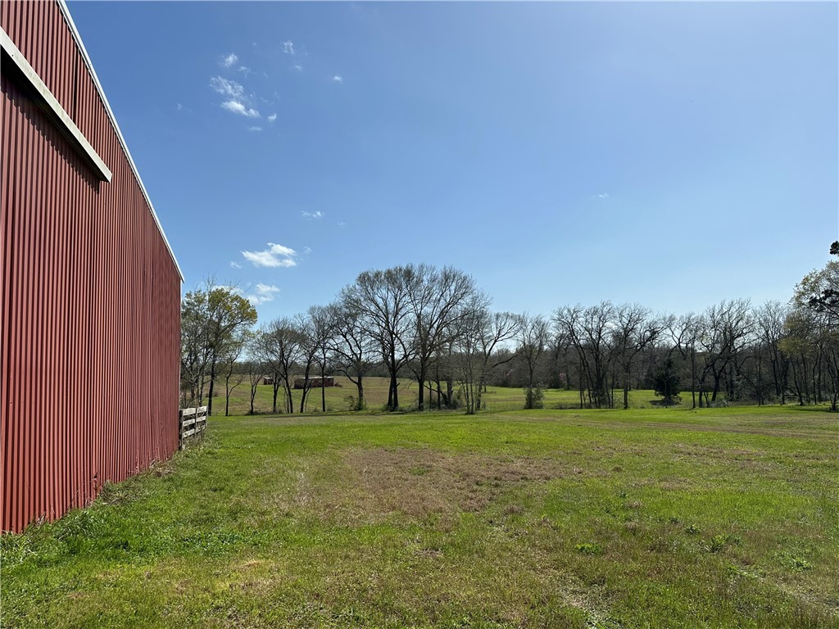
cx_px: 420
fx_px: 582
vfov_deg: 56.8
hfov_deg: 71.6
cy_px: 314
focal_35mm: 24
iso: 80
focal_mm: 6.86
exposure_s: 1/8929
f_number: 1.78
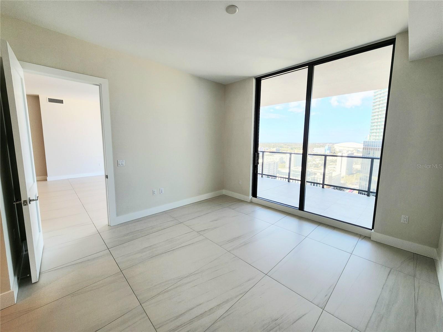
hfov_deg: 106.2
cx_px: 222
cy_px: 166
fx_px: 166
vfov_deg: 89.9
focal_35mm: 13
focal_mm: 2.2
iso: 50
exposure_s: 1/141
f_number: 2.2
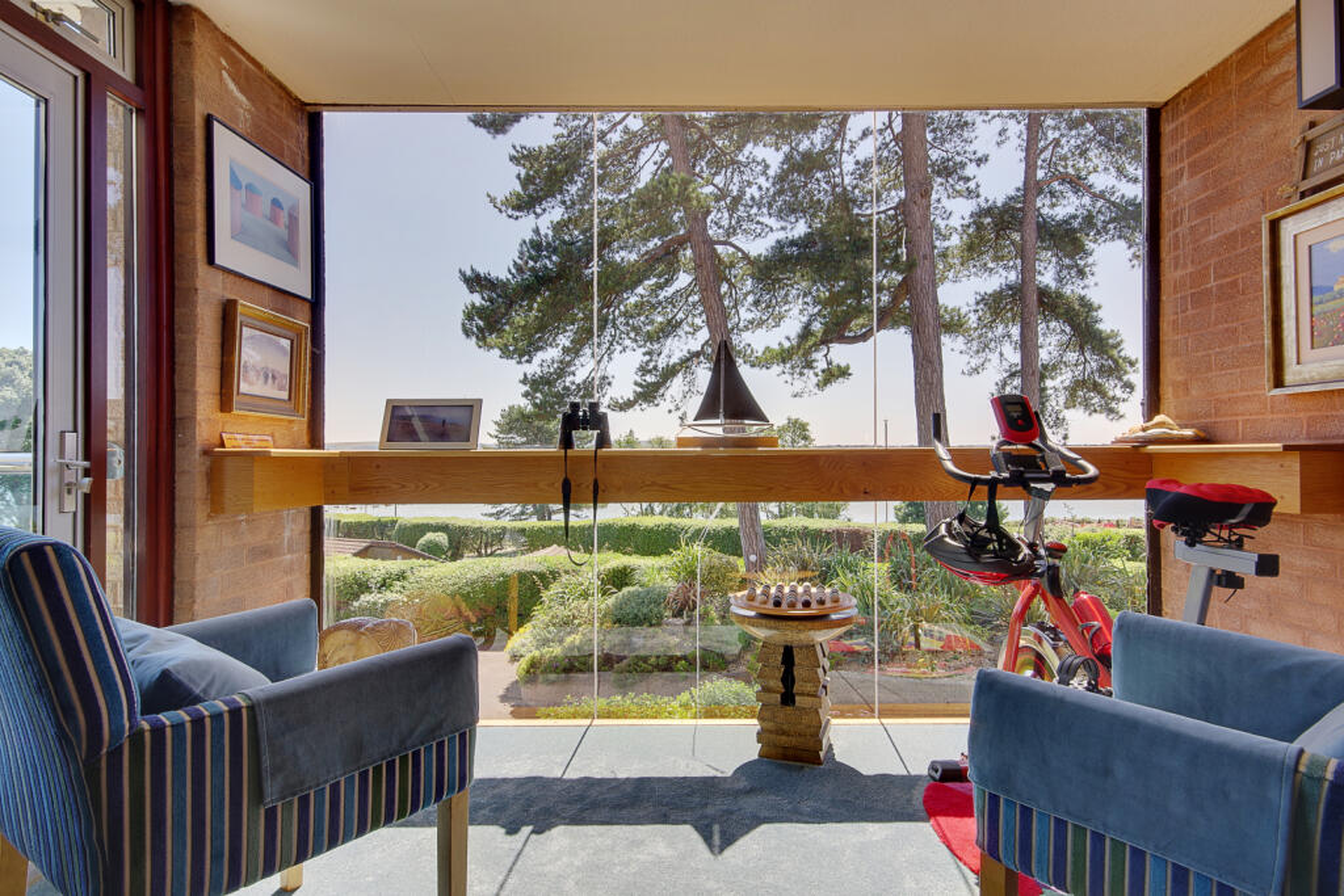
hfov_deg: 86.9
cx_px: 672
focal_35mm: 19
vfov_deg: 64.6
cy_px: 448
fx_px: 709
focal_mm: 13
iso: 100
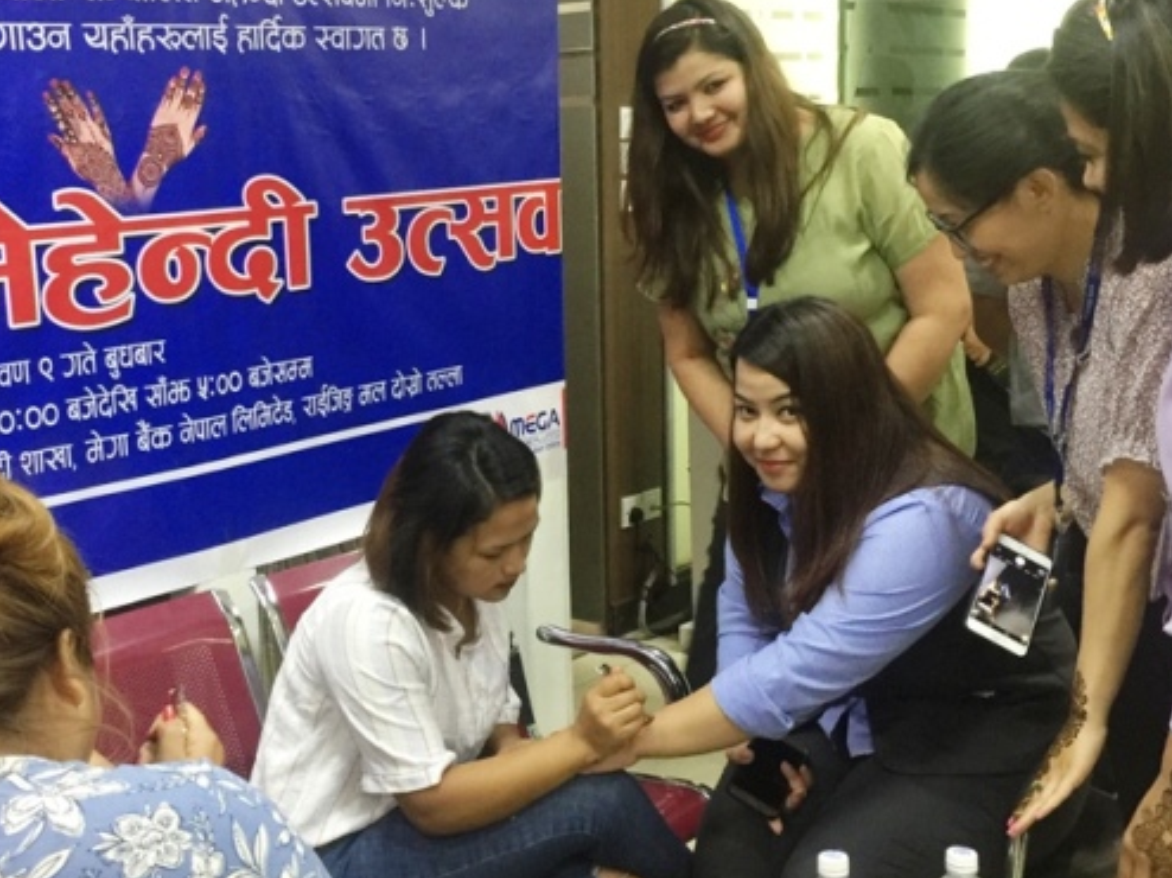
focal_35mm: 47
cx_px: 484
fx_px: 1591
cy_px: 392
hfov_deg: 40.3
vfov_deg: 30.8
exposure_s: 1/17
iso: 125
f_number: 2.2
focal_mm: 4.15
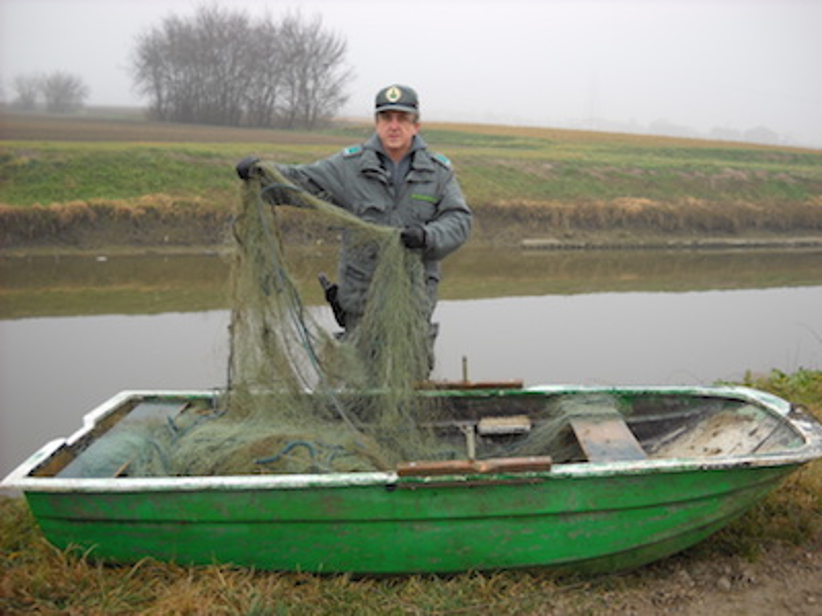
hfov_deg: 45.8
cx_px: 411
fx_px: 974
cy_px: 308
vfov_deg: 35.1
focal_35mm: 41
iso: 70
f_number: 3.1
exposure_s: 1/60
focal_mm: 6.72
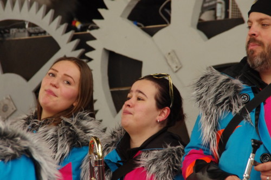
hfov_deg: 6.9
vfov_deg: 4.6
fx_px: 2253
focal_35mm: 300
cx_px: 136
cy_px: 90
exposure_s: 1/250
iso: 3200
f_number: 8
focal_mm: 200
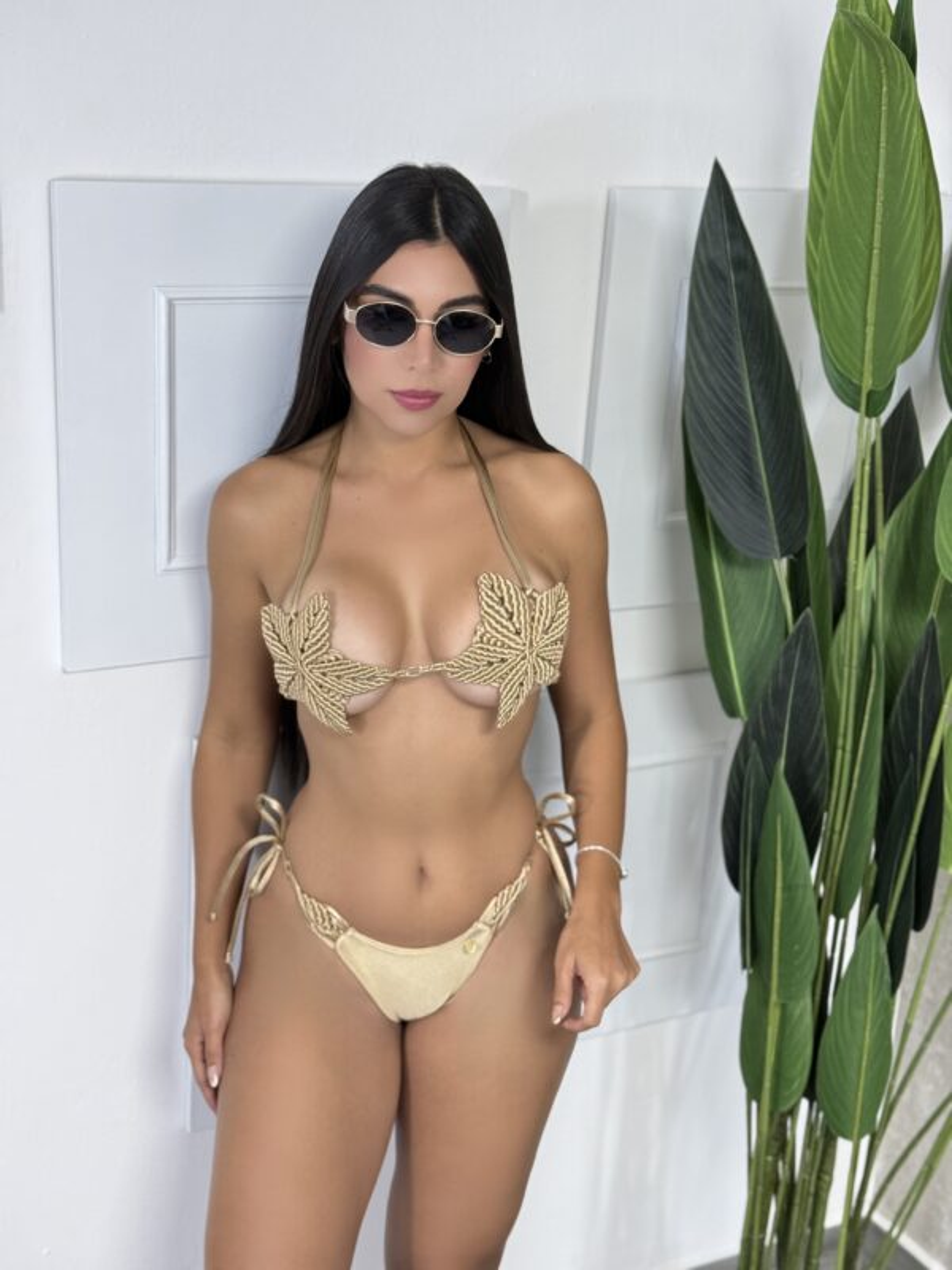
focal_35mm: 48
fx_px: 1760
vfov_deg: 39.7
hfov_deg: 30.3
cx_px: 476
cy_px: 635
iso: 250
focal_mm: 6.76
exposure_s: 1/60
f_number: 1.78
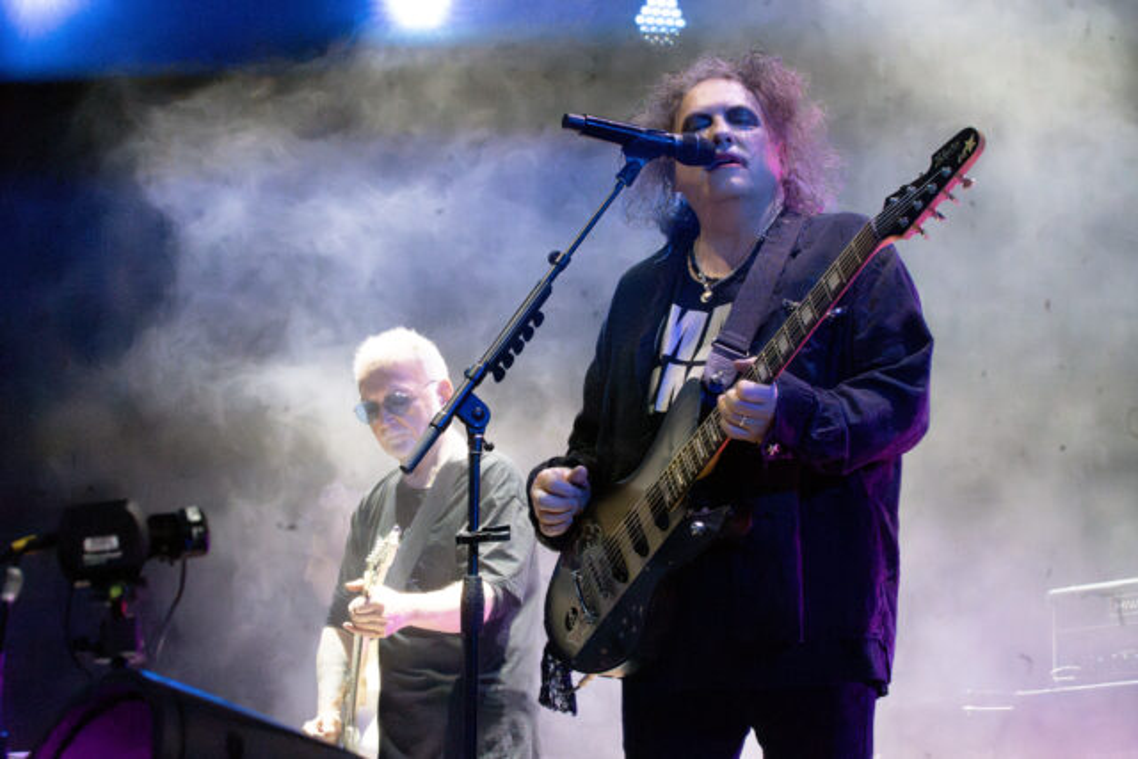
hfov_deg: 15.2
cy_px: 380
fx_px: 4268
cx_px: 569
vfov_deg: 10.2
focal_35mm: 135
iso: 64000
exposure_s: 1/1000
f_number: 16
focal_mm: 135
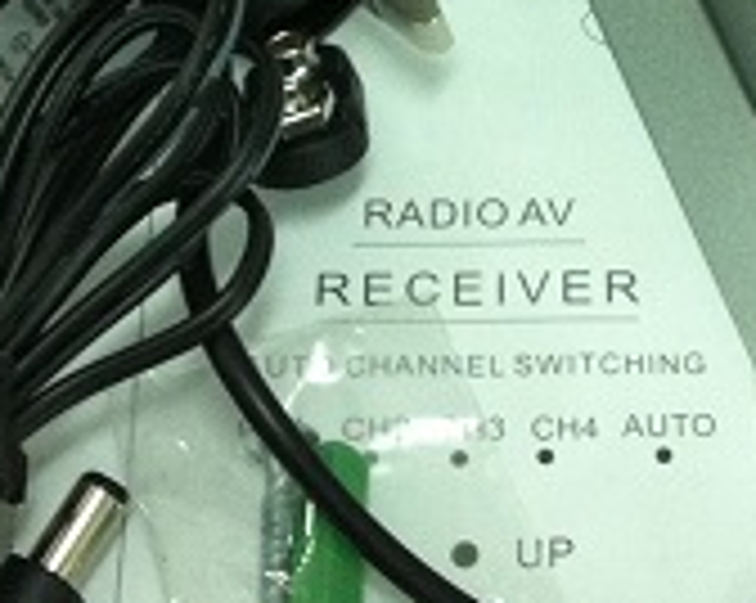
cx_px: 670
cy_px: -54
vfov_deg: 11.7
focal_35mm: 130
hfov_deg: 14.7
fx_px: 2905
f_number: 2.8
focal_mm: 3.85
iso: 160
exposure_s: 1/17
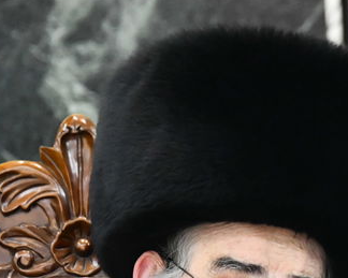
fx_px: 7516
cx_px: 291
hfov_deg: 2.7
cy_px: 306
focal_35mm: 730
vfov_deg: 2.1
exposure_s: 1/200
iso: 1600
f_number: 5.6
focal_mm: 180
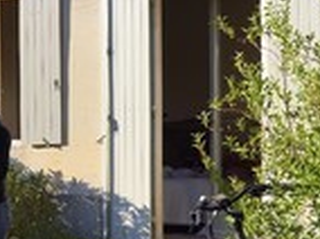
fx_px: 711
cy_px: 185
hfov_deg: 25.1
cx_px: 85
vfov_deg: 18.9
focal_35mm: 77
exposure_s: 1/400
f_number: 9
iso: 400
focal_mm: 27
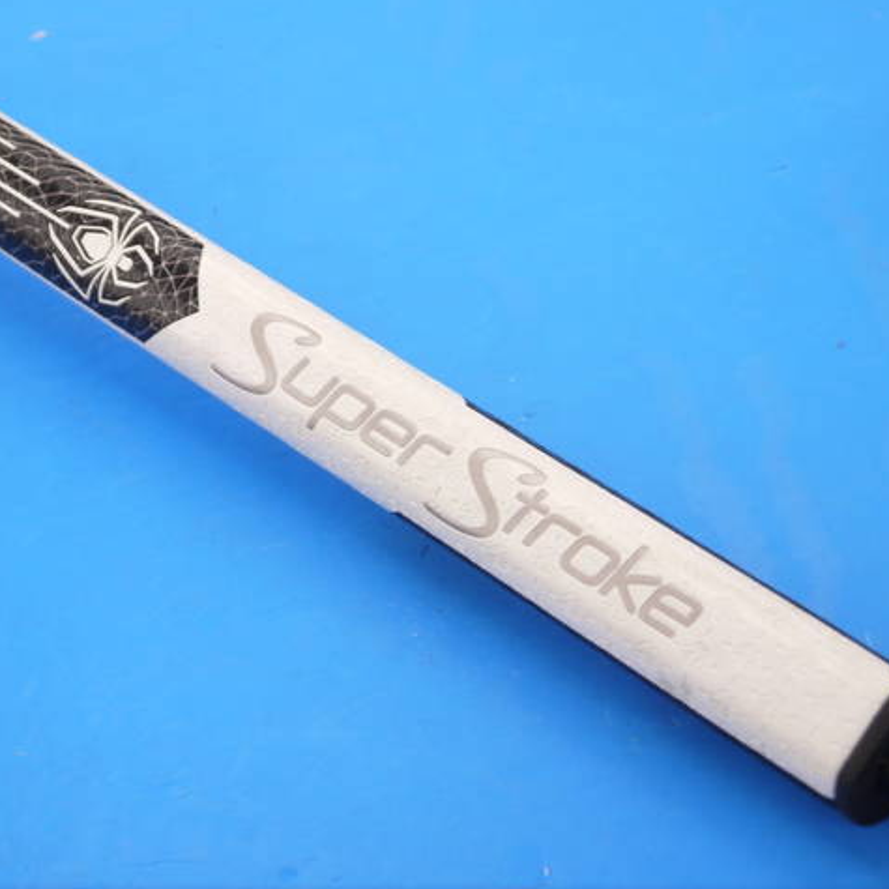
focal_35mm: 100
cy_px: 442
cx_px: 402
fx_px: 2906
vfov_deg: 17.4
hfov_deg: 17.4
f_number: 5.6
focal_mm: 42
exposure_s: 1/80
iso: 400
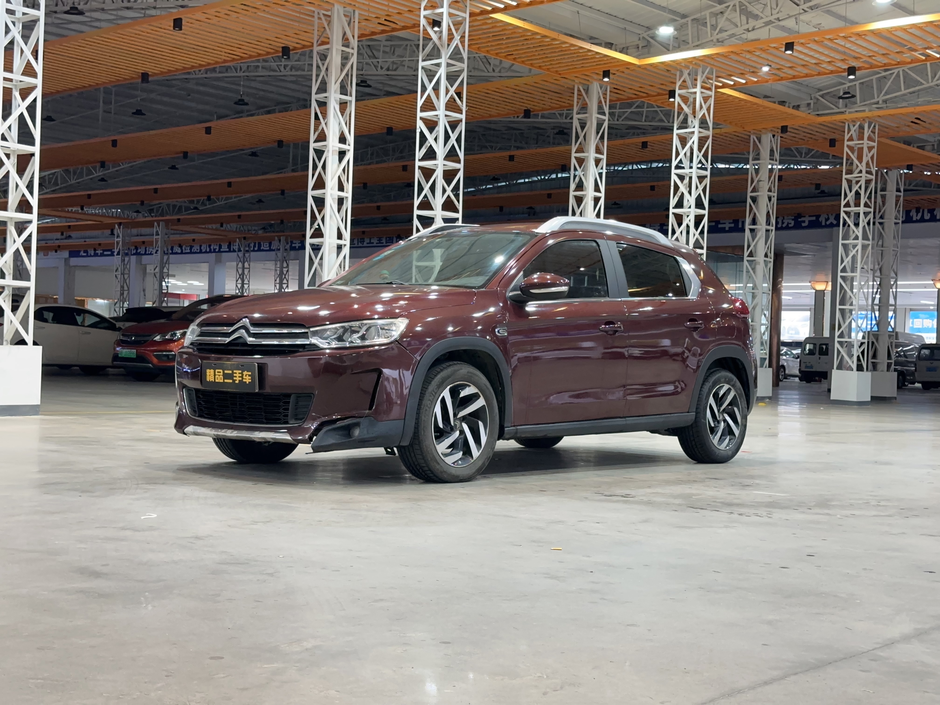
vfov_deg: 30.3
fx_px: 1303
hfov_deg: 39.7
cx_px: 470
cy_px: 352
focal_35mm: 48
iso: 200
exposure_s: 1/50
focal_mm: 6.86
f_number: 1.78
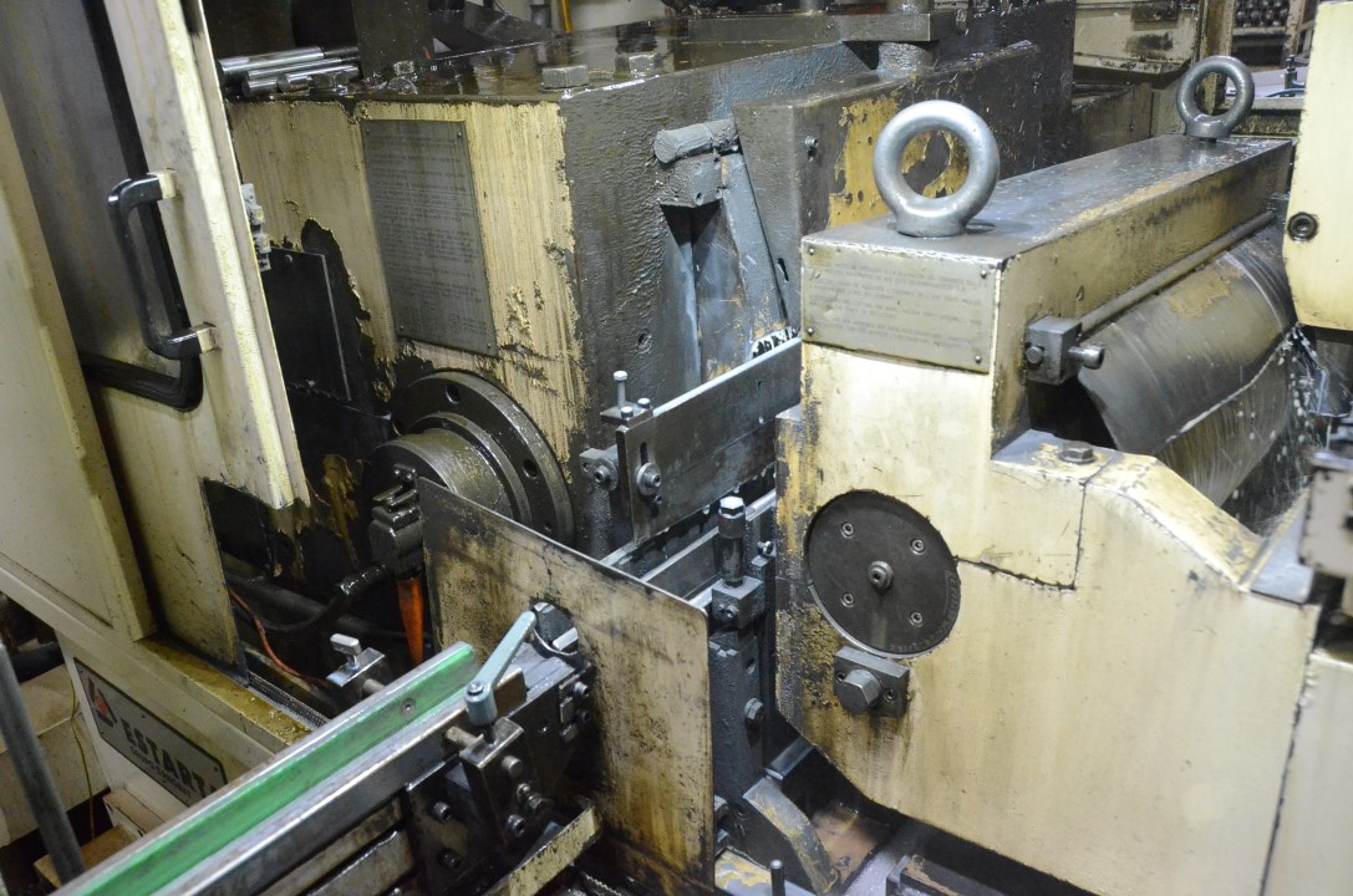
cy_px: 448
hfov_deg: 62.0
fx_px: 1125
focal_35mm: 30
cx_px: 676
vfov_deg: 43.4
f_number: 5.6
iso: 6400
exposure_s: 1/200
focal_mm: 20
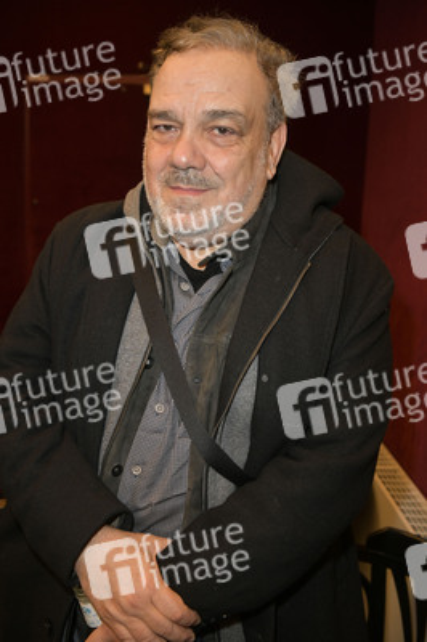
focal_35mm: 40
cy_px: 321
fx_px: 713
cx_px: 214
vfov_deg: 48.5
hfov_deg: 33.3
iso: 2000
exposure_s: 1/125
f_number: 5
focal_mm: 40
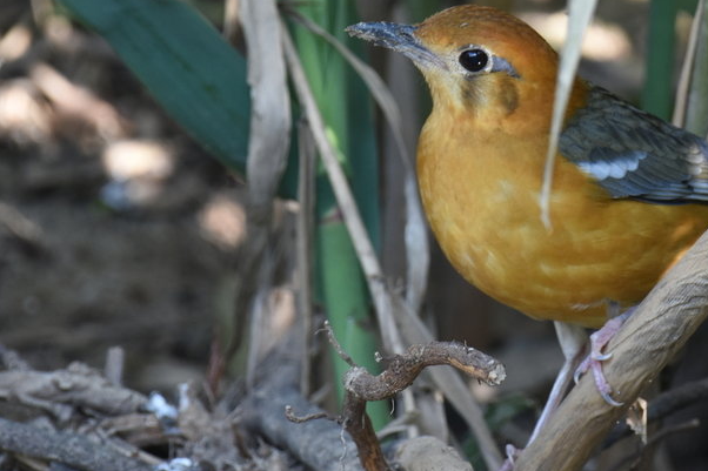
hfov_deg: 1.5
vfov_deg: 1.0
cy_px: 29
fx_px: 26816
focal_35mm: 1364
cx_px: 500
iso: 500
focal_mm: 480
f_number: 7.1
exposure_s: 1/80
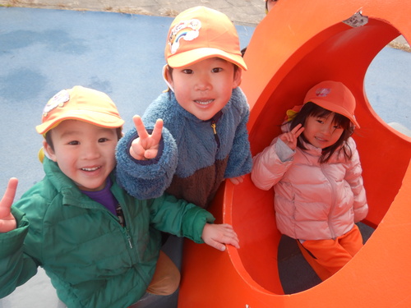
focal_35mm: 24
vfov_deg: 56.8
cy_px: 154
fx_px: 285
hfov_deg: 71.6
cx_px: 206
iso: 125
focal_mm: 4.3
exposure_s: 1/400
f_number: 2.8
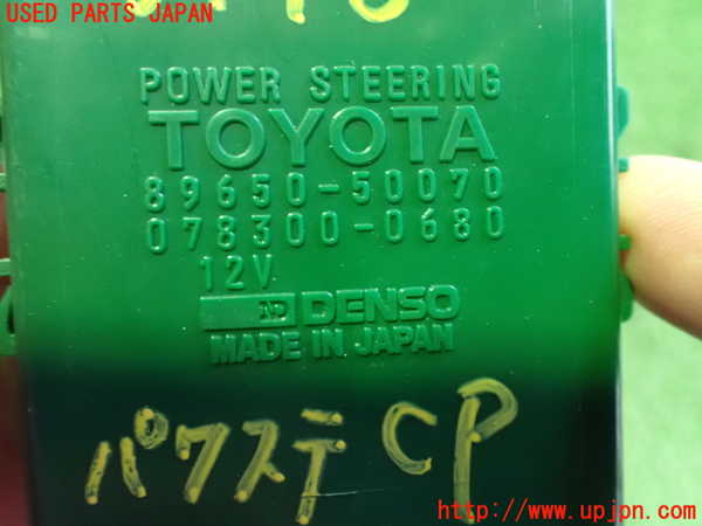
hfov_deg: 60.0
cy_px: 263
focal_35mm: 30
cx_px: 351
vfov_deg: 46.8
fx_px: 608
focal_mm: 5.4
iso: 1600
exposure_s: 1/25
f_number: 2.3
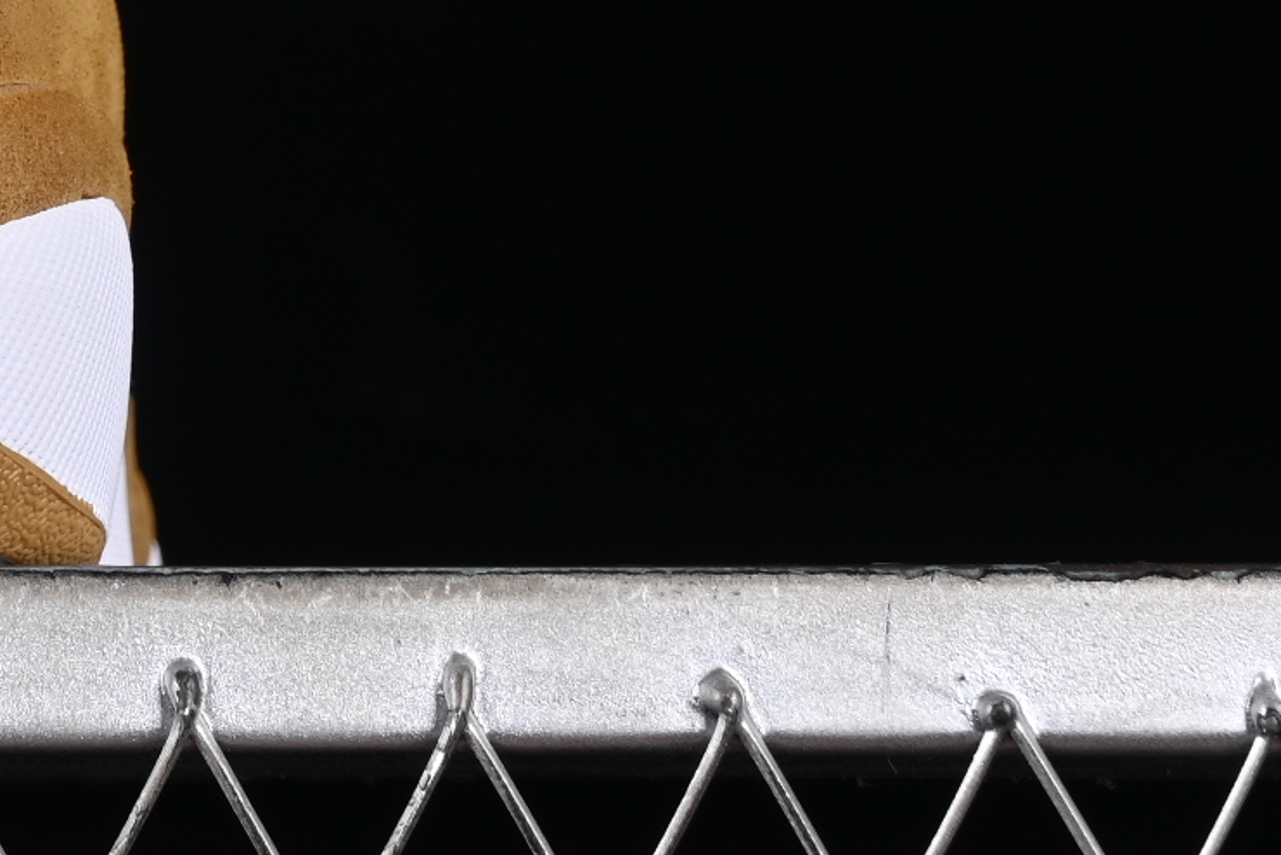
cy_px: -421
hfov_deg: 7.1
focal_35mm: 282
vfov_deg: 4.8
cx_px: -914
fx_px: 10038
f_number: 8
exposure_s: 1/80
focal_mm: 50
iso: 160
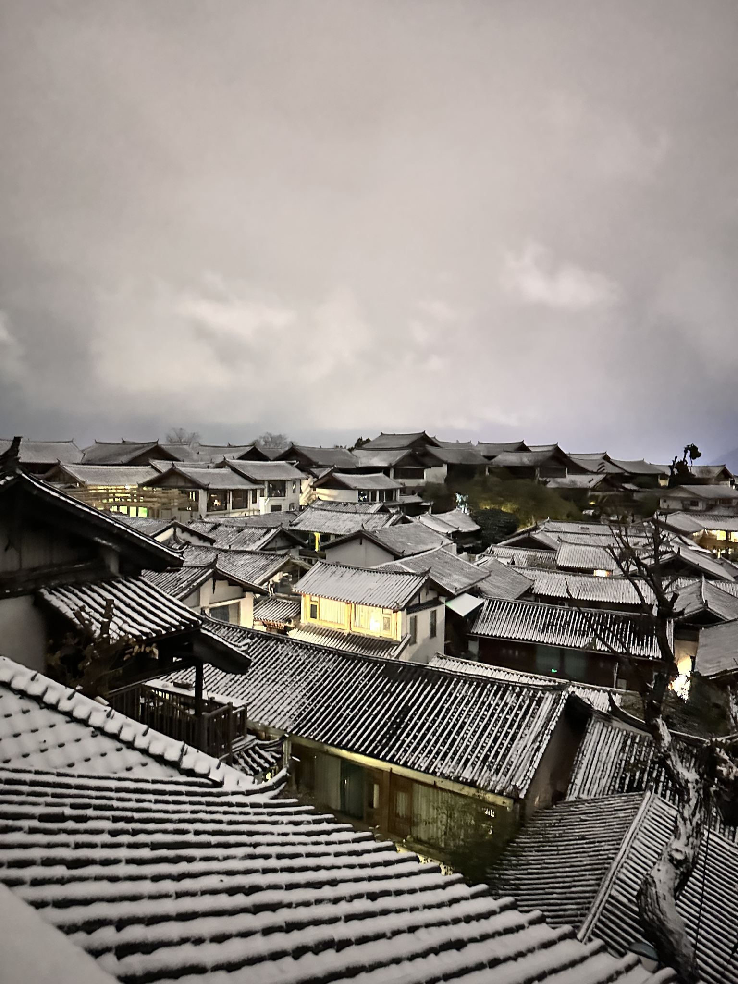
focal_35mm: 24
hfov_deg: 56.8
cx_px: 369
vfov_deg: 71.6
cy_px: 492
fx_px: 682
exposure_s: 1/15
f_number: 1.78
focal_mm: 6.86
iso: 6400
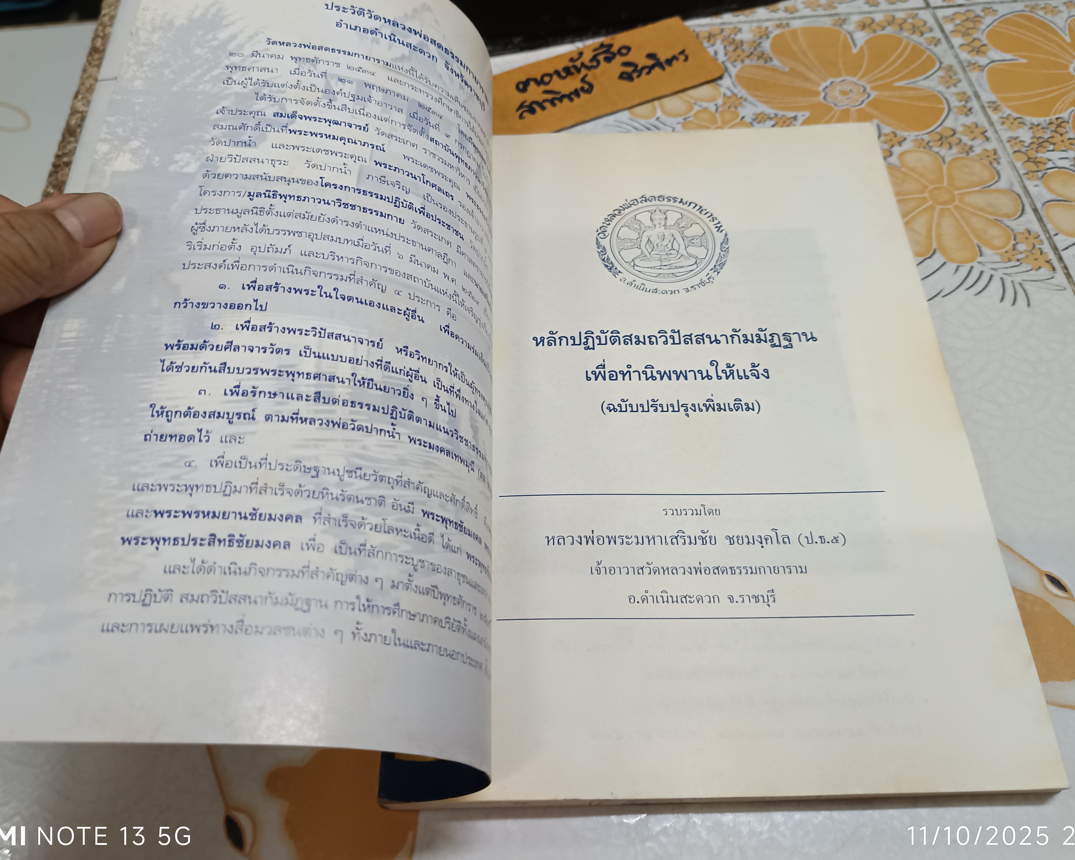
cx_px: 535
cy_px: 404
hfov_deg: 62.2
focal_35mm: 28
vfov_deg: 51.5
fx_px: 891
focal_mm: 5.31
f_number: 1.7
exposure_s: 1/33.3
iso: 843
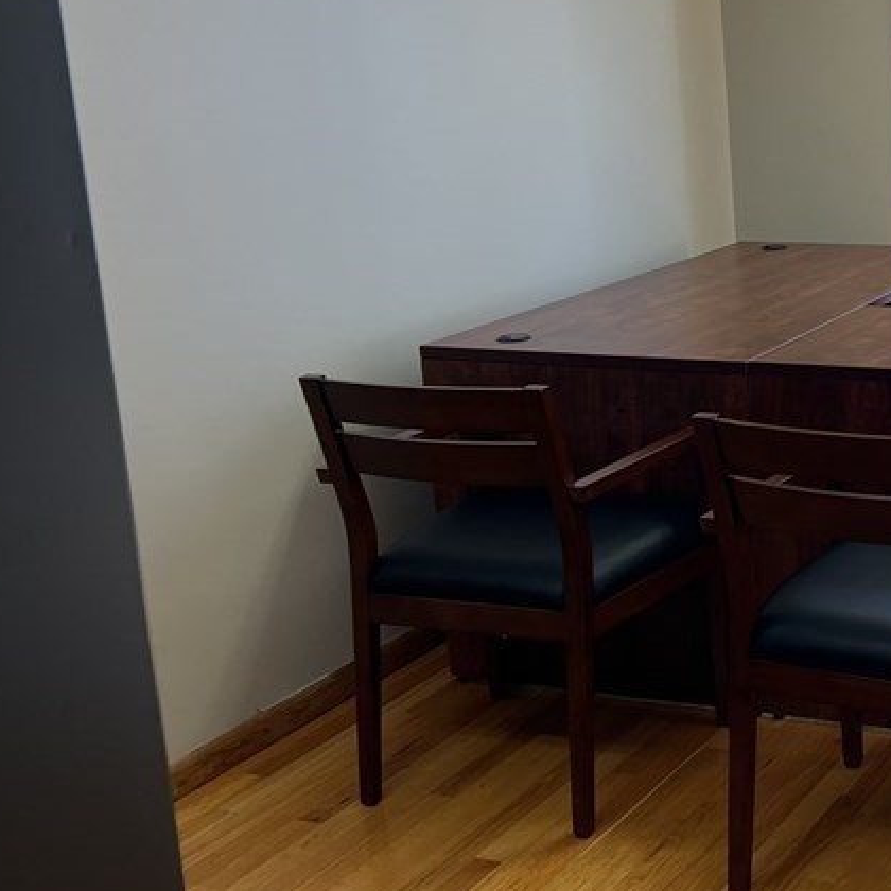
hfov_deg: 28.1
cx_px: 953
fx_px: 1631
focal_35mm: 56
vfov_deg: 30.5
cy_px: 344
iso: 40
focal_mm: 5.7
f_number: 1.5
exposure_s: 1/204
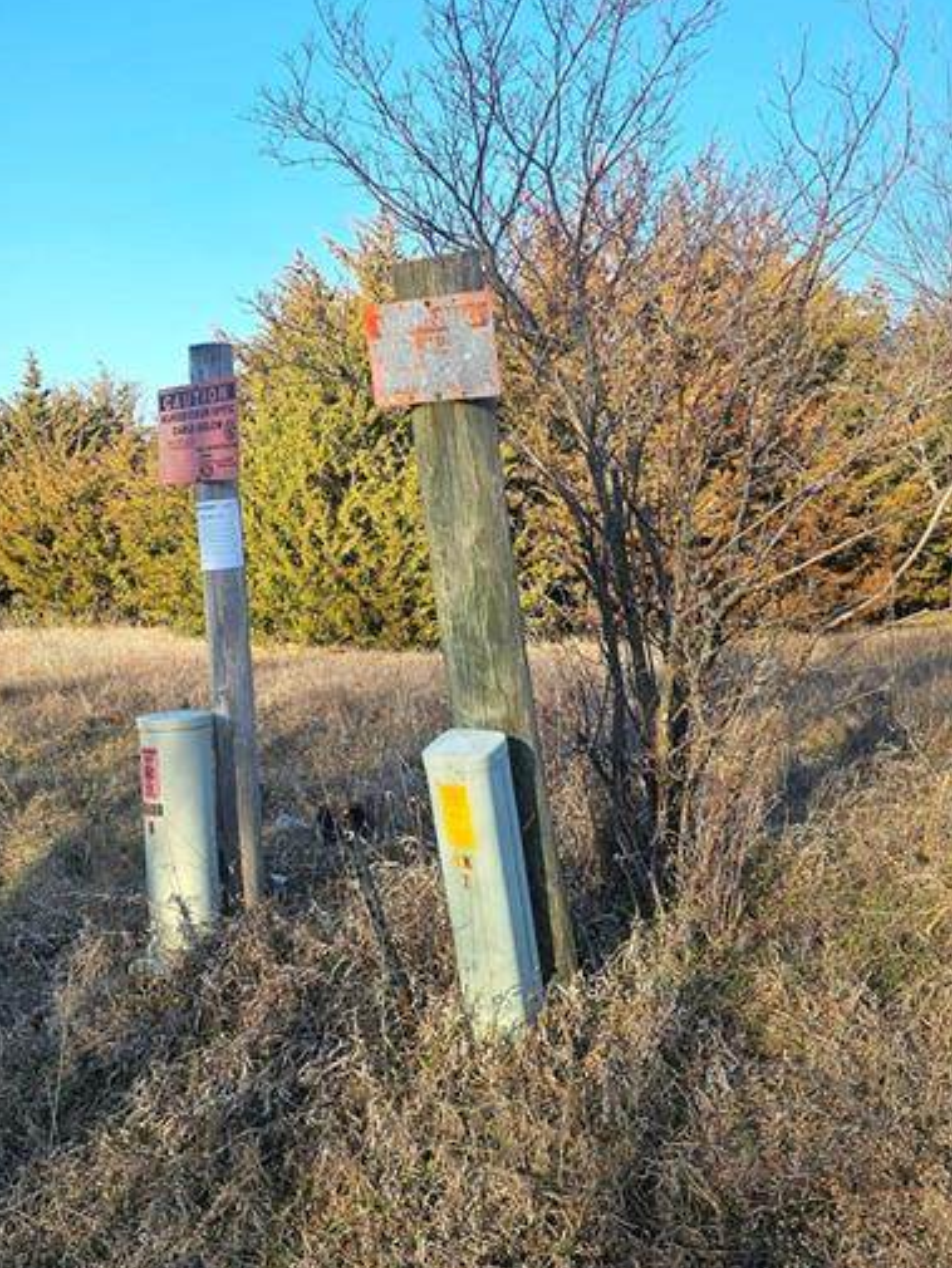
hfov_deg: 40.2
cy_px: 585
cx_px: 311
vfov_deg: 52.6
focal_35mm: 35
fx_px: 1283
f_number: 1.7
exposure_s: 1/333
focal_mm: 6.3
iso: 10
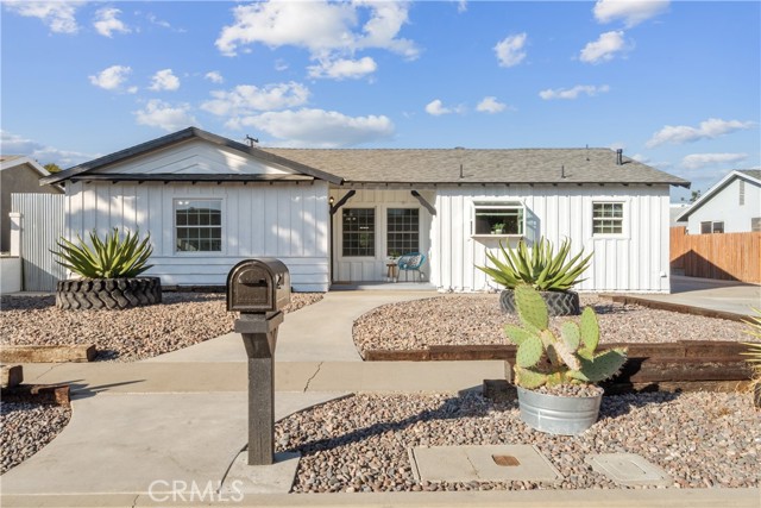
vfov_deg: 51.3
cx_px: 380
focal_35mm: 25
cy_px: 254
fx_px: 529
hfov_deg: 71.5
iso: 400
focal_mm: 17
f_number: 22
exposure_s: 1/160
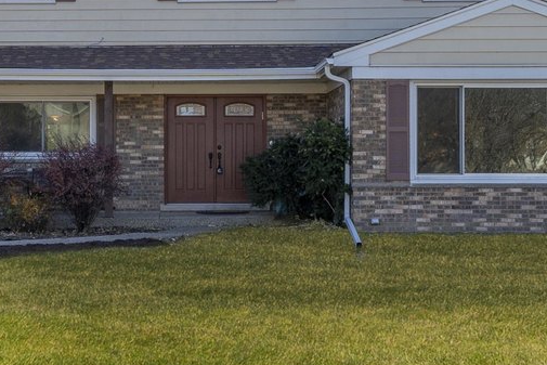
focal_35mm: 77
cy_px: 145
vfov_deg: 17.7
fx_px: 1170
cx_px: 143
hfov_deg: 26.0
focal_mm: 24
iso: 200
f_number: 9
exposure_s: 1/160
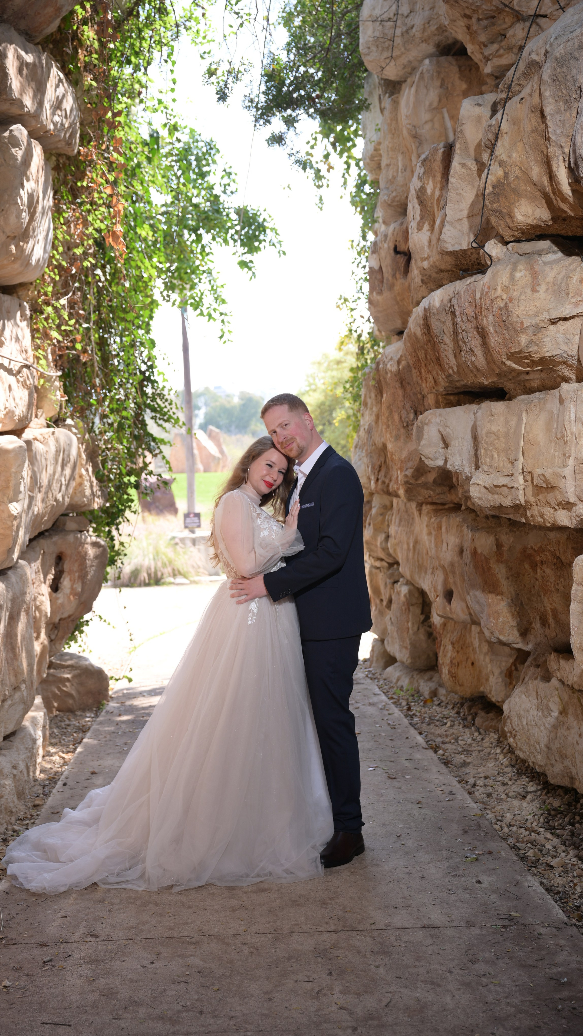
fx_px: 1182
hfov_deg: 27.7
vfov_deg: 47.4
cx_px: 238
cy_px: 518
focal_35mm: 43
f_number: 4
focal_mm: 41
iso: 100
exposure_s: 1/200
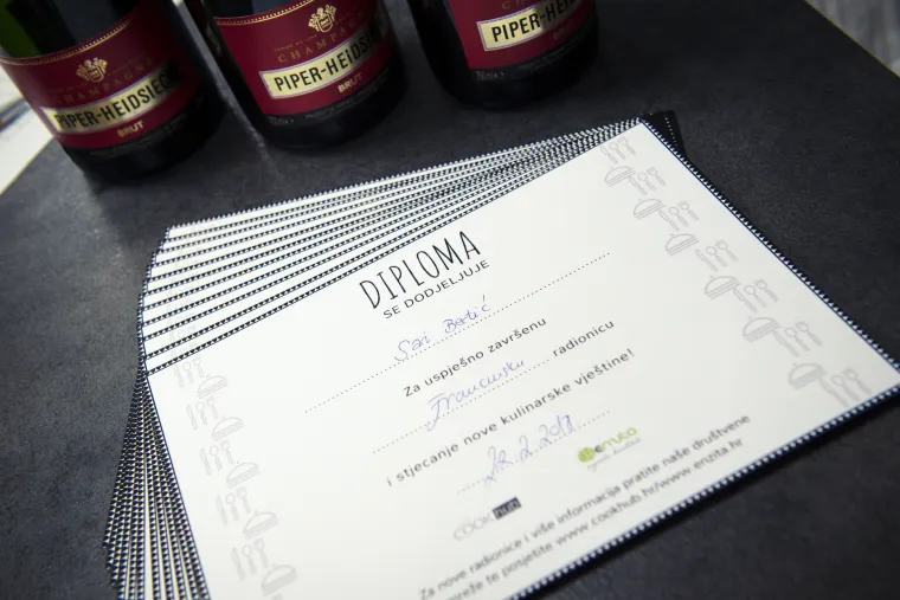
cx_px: 450
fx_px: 1100
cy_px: 300
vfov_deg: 30.5
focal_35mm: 44
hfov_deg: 44.5
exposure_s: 1/100
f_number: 6.3
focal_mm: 44
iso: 1250
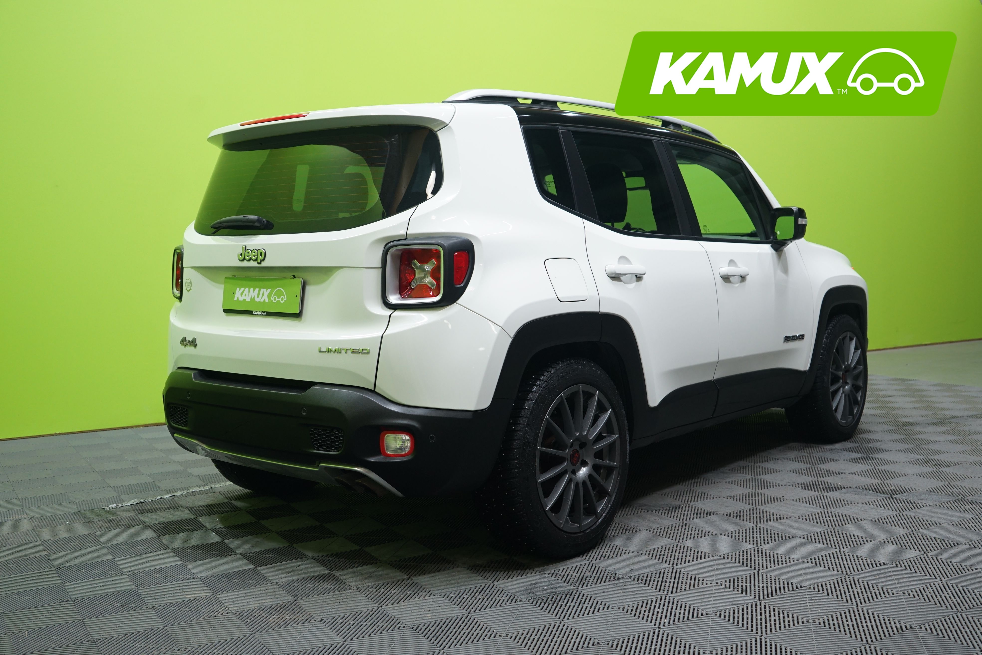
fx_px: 982
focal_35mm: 36
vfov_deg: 36.9
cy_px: 328
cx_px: 491
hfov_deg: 53.1
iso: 800
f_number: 4.5
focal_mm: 36
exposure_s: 1/20
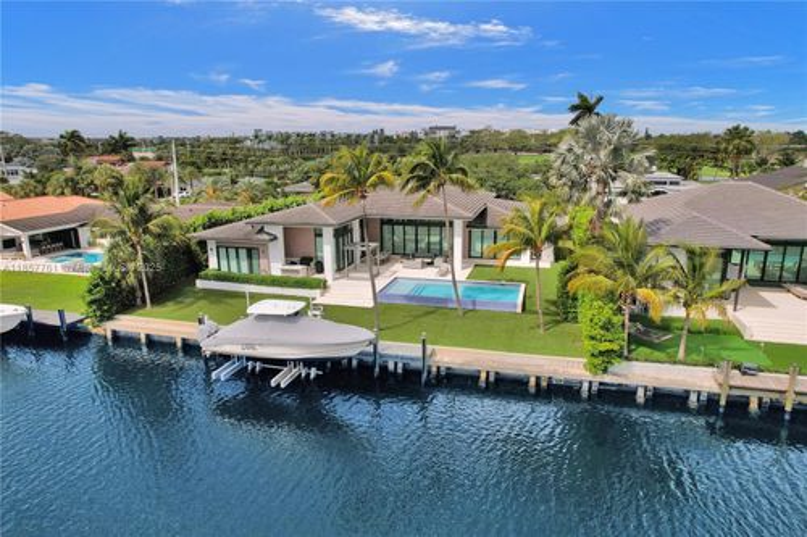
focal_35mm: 22
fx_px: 493
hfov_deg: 78.6
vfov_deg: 57.2
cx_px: 404
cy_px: 268
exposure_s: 1/1250
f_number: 2.8
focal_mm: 8.38
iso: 100
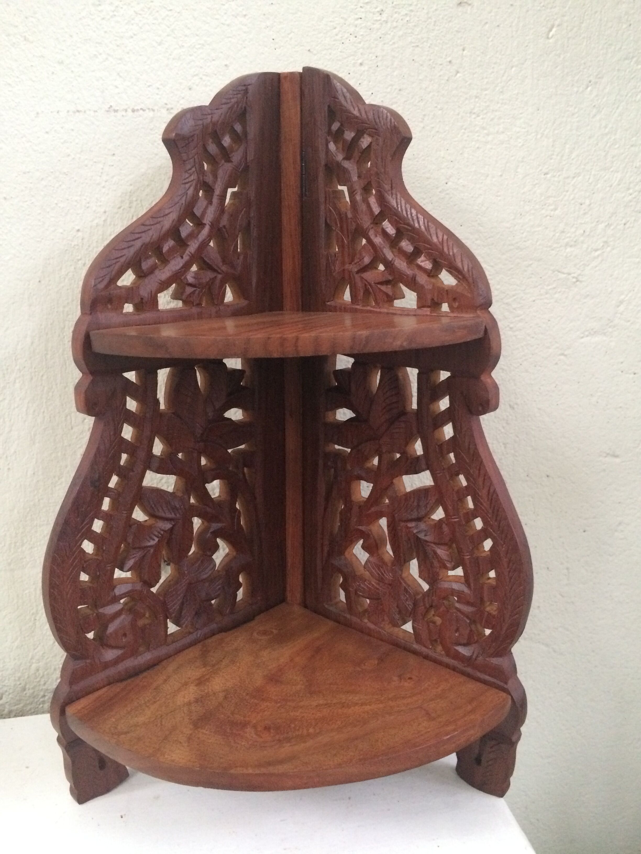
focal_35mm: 29
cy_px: 427
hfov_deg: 48.2
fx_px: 716
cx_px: 320
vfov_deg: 61.7
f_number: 2.2
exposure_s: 1/17
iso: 320
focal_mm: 4.15
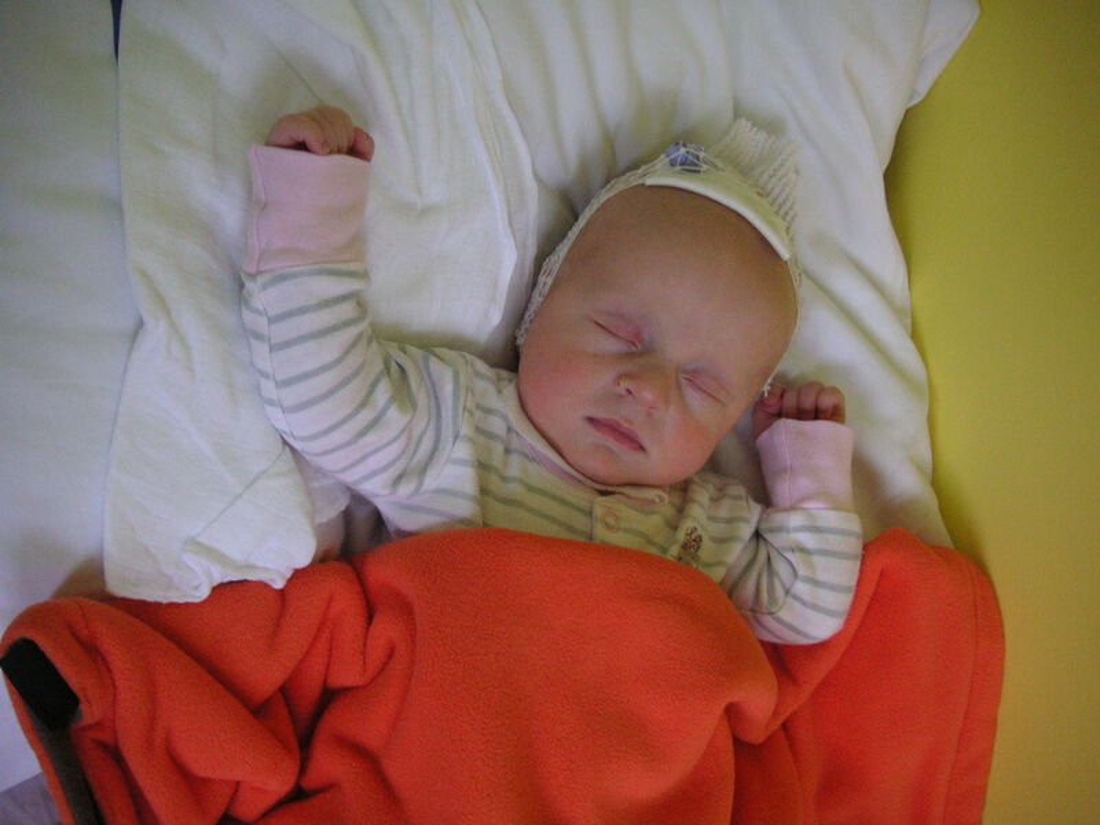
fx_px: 1176
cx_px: 550
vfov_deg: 38.7
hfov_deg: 50.1
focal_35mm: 37
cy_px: 412
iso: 125
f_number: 2.8
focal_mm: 6.1
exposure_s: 1/45
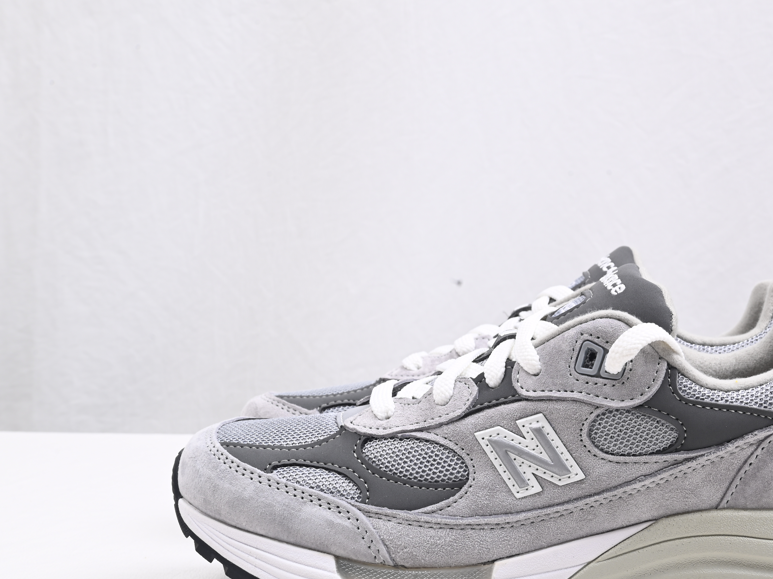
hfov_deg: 32.9
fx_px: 1295
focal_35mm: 58
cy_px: 355
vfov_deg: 25.2
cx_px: 528
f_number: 16
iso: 100
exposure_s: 1/2
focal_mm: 40
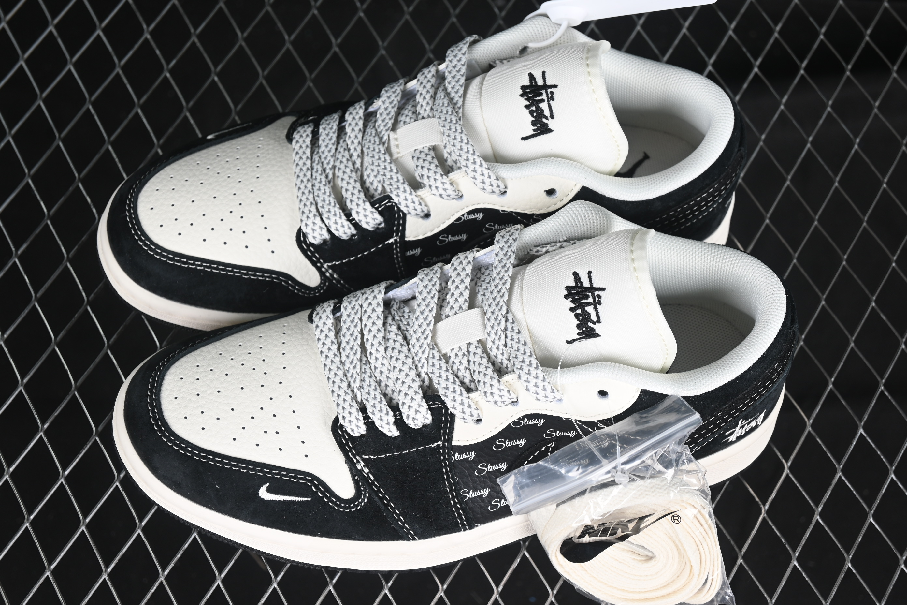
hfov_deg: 27.0
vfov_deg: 18.2
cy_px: 302
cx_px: 454
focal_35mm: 75
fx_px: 1889
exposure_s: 1/60
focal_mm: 50
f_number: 6.3
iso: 160
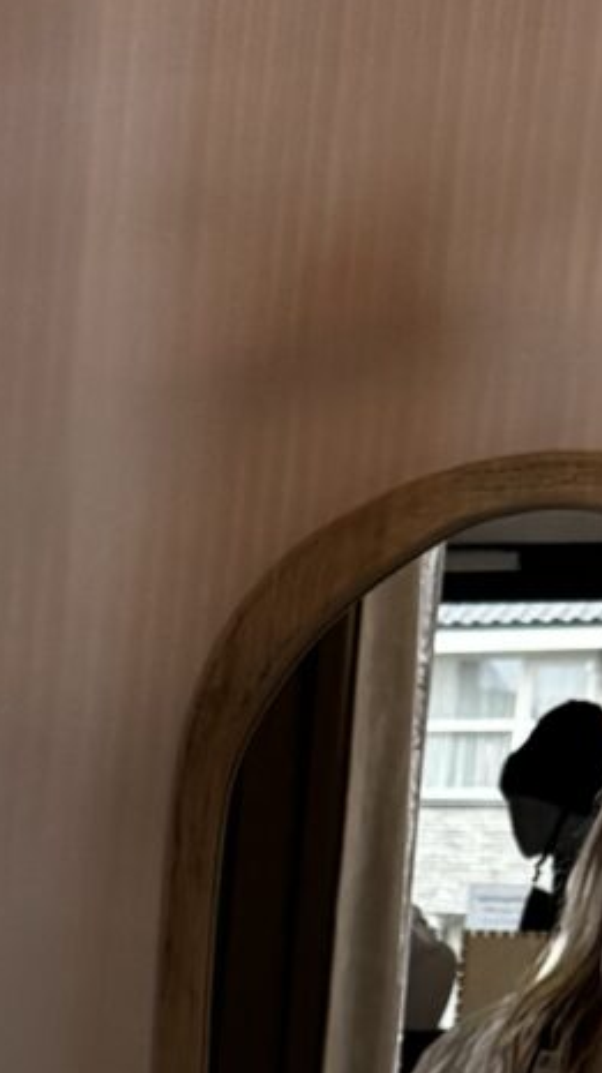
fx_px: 4093
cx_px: -752
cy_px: 2522
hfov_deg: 7.9
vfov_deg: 12.1
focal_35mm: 144
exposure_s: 1/100
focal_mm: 6.76
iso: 100
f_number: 1.78
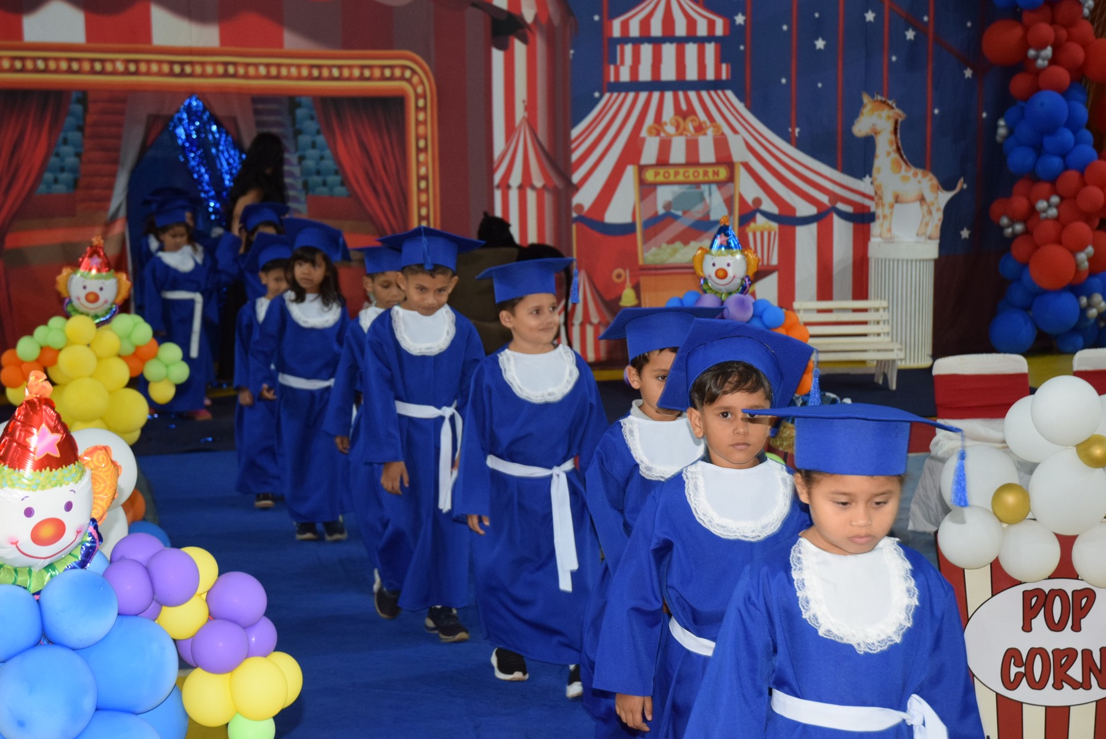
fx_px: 1845
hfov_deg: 33.4
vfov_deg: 22.7
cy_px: 370
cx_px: 553
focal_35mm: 60
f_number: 4.2
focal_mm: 40
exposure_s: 1/60
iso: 1400
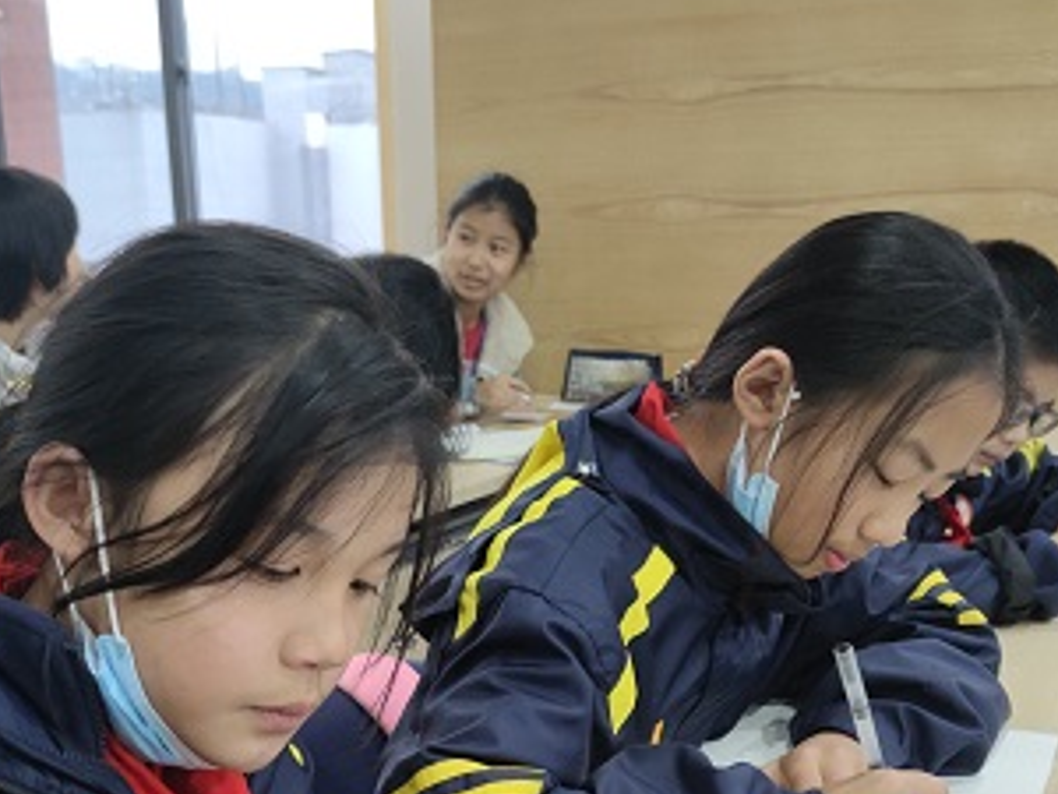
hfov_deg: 39.6
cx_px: 501
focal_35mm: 48
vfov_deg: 29.2
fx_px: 1467
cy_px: 695
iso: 403
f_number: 1.69
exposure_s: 1/50
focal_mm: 6.72
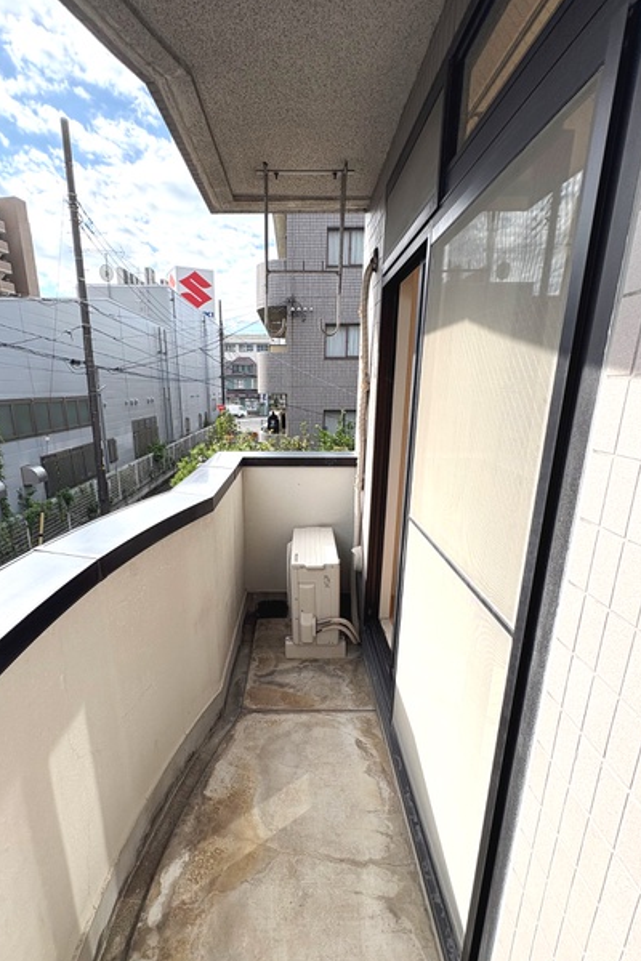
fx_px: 454
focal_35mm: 17
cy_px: 519
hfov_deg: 70.2
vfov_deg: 93.1
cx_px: 284
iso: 64
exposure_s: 1/1567
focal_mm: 2.22
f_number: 2.2
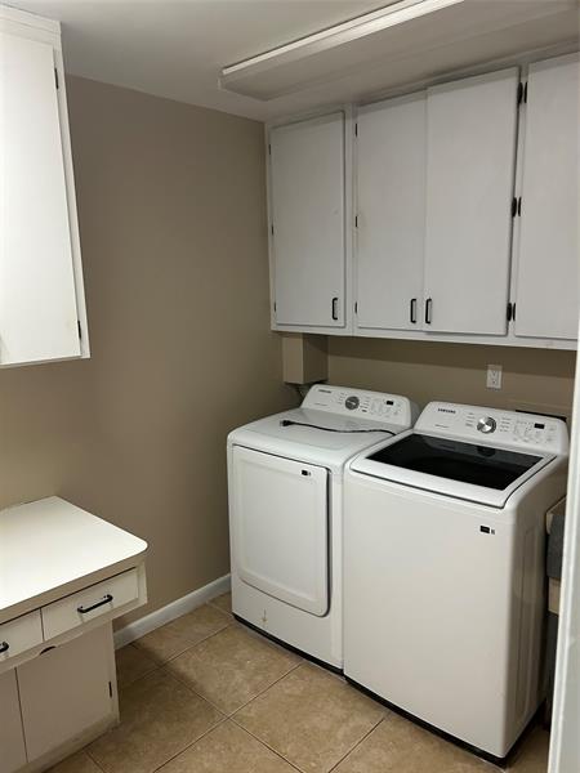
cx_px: 290
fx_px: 581
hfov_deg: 53.1
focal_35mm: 26
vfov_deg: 67.3
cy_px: 386
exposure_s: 1/60
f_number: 1.5
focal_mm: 5.7
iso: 200
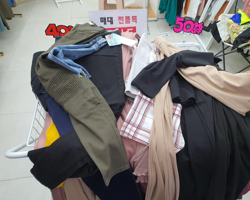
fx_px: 207
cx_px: 134
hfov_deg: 62.1
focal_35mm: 28
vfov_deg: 51.5
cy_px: 99
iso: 160
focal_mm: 4.3
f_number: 2.4
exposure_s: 1/120
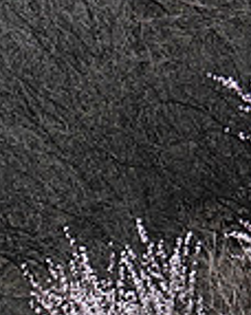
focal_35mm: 300
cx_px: -423
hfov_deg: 5.0
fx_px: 2792
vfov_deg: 6.3
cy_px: 558
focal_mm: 21.12
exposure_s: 1/60
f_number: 4
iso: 125
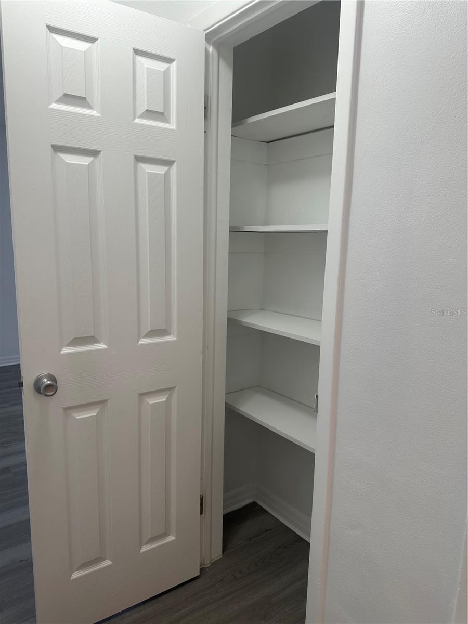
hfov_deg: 56.8
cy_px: 312
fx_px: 433
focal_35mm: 24
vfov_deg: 71.6
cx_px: 234
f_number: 1.78
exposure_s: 1/125
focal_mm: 6.86
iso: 50
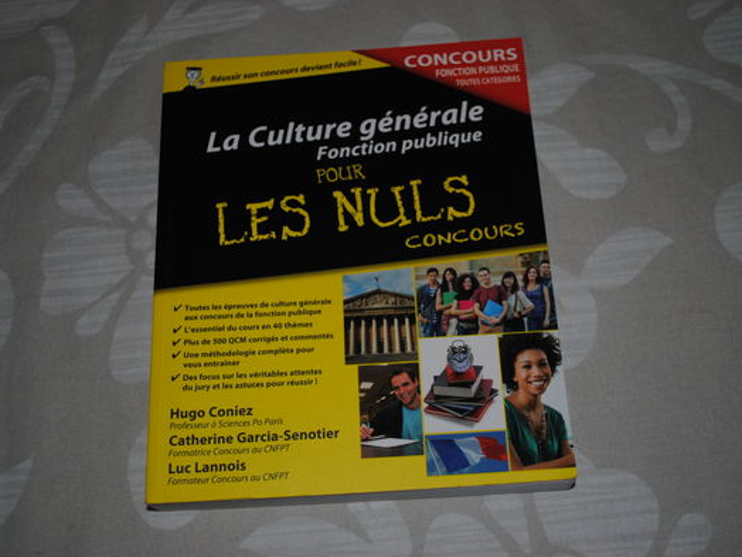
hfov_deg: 43.8
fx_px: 922
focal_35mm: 43
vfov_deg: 33.6
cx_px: 384
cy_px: 276
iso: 200
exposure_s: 1/60
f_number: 4.2
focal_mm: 26
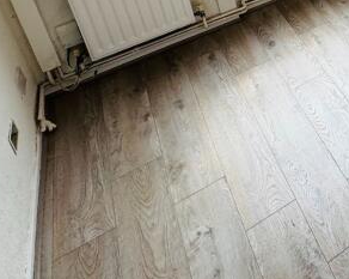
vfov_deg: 25.3
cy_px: -117
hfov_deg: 29.9
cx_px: 467
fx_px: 495
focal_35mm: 48
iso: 40
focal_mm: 2.22
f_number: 2.2
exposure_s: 1/204
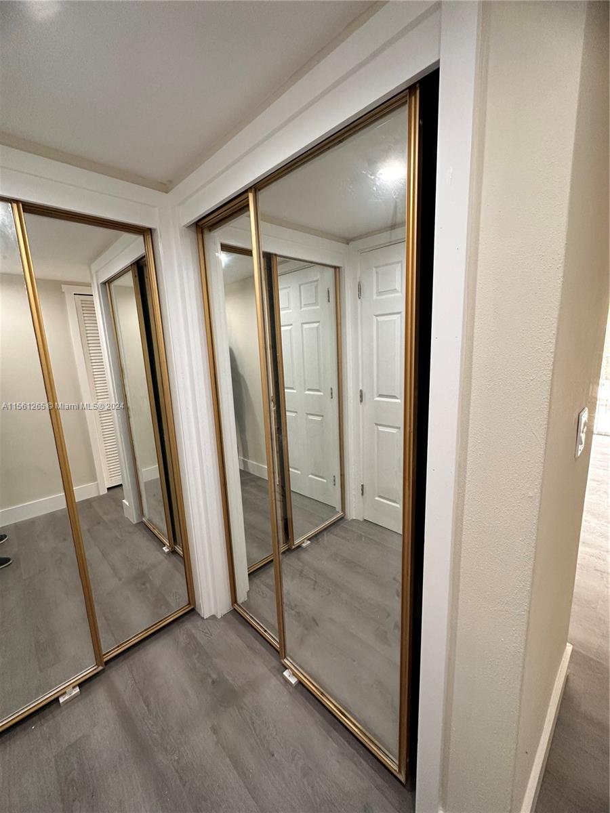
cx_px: 305
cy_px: 406
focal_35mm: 14
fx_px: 329
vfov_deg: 102.1
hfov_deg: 85.7
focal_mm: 2.22
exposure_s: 1/120
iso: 200
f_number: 2.2
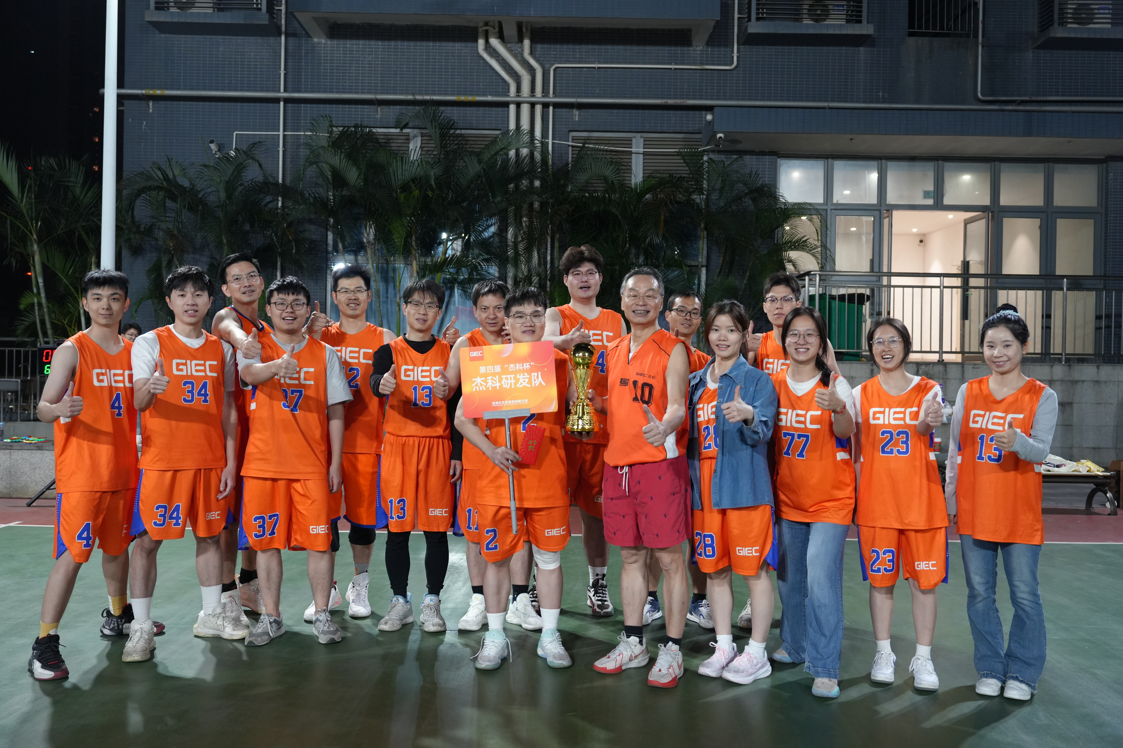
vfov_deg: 42.3
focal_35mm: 31
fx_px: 967
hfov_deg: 60.3
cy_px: 374
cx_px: 562
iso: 2000
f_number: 3.2
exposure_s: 1/80
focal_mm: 31
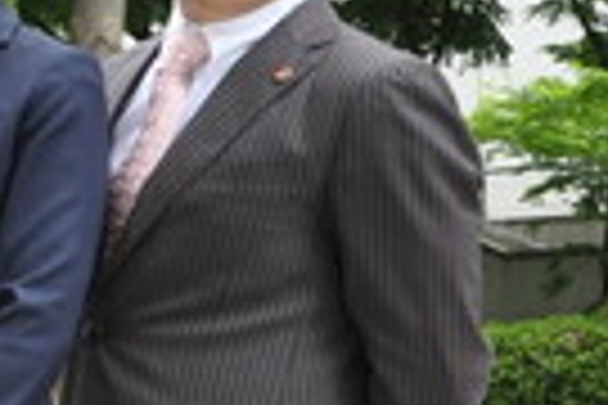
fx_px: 2972
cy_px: 205
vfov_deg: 7.8
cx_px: -649
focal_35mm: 176
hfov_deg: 10.6
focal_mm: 26
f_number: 8
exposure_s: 1/250
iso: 800
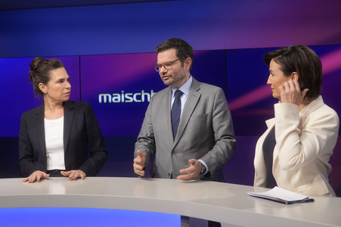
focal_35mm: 45
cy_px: 114
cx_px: 170
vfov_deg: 29.8
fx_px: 426
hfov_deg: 43.6
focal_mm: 30
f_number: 2.2
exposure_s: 1/200
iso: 640
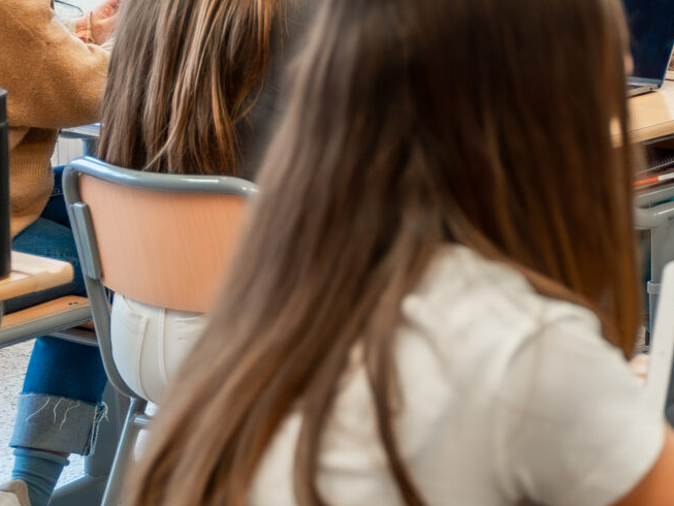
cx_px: 1218
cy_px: 50
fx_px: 2600
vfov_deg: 11.0
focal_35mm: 134
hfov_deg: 13.3
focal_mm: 35.4
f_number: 2.8
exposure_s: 1/250
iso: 1000
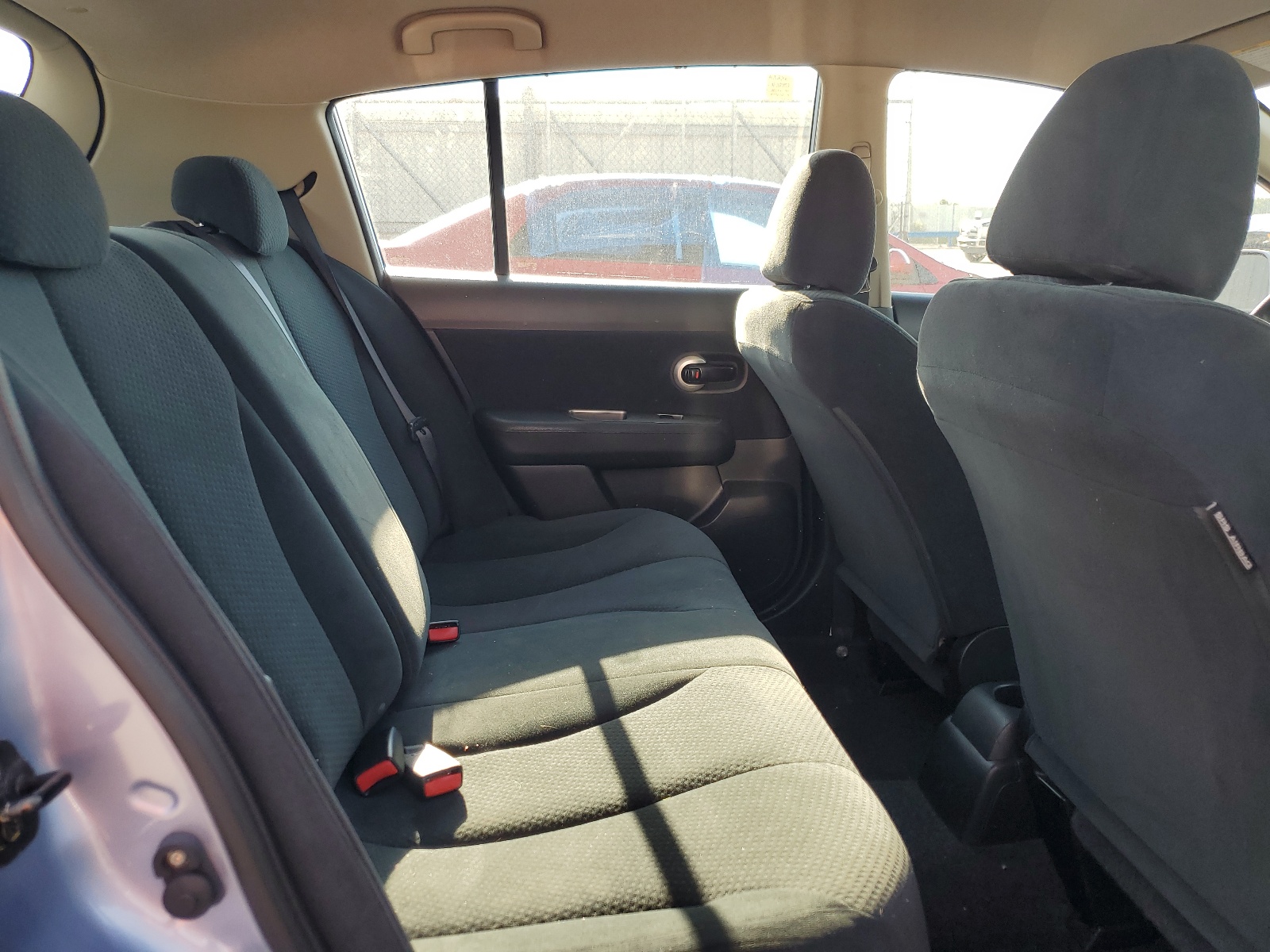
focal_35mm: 26
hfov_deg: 67.3
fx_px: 954
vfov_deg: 53.1
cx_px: 635
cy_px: 476
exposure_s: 1/370
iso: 50
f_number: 1.5
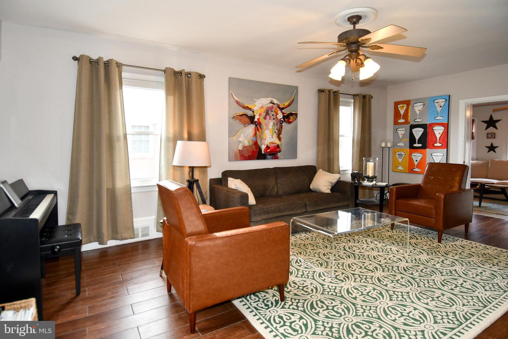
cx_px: 254
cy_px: 170
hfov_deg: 90.0
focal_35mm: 18
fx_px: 254
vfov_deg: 67.4
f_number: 4
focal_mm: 12
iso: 280
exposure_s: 1/60
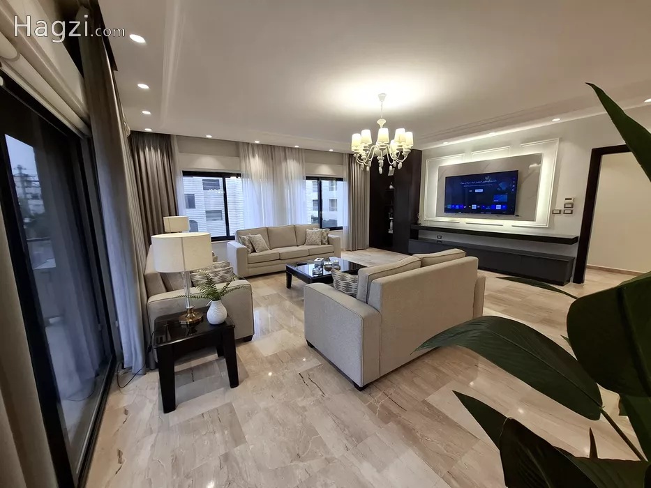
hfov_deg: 106.2
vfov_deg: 89.9
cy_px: 244
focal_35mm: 13
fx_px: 245
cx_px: 326
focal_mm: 1.74
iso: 50
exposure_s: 1/50
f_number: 2.2
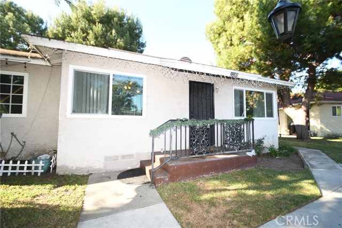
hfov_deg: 100.4
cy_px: 114
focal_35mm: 15
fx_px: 143
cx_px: 171
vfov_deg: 77.4
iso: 100
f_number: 4.5
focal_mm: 10
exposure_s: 1/80
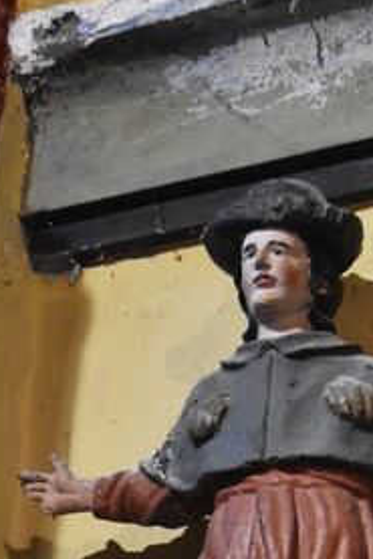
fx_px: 1412
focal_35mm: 91
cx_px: 265
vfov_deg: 20.8
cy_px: 686
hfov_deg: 15.0
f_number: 4.5
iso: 5600
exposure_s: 1/60
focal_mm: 24
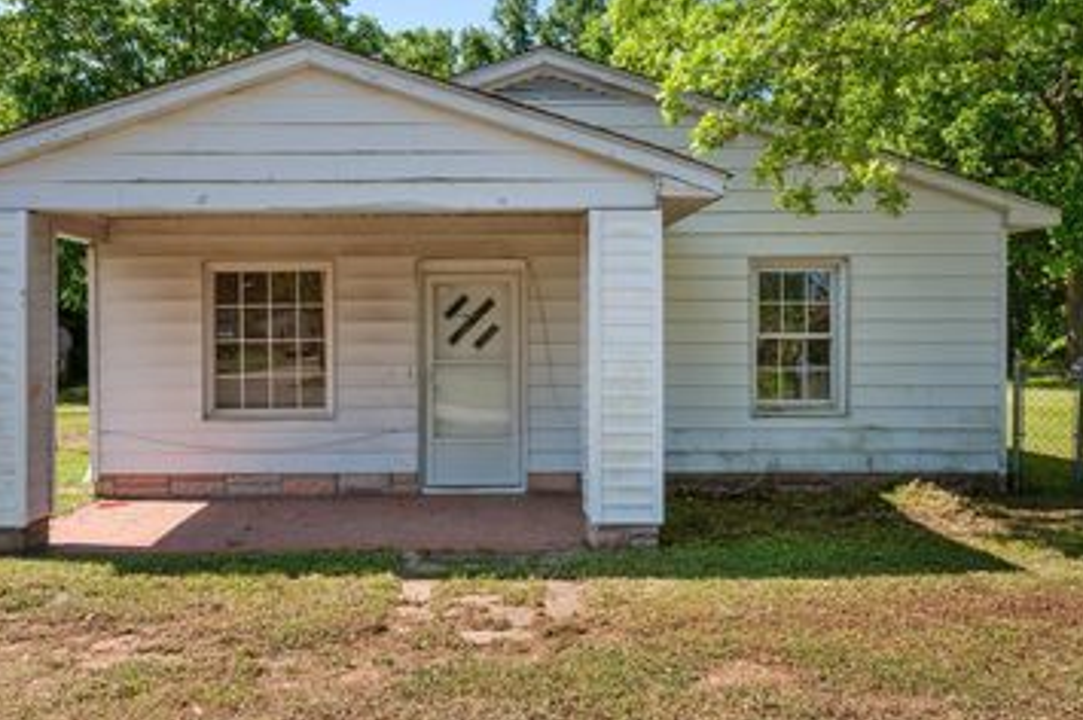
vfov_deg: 41.8
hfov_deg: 60.1
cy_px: 258
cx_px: 461
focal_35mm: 31
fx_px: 932
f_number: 10
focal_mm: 22
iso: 400
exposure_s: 1/400
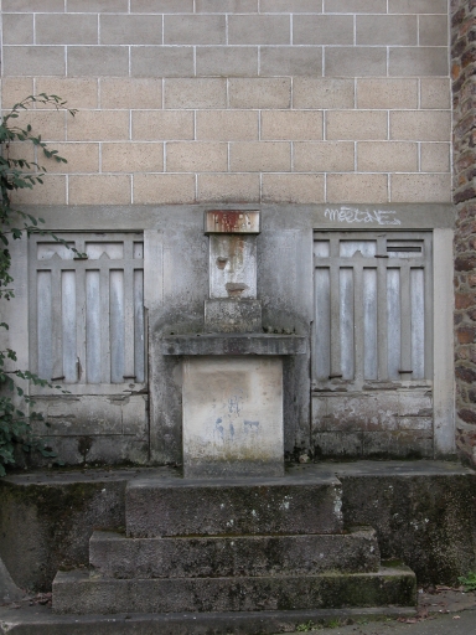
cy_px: 318
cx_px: 238
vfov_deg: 27.8
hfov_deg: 21.0
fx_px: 1283
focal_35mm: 70
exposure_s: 1/117
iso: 100
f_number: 4.2
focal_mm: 17.8
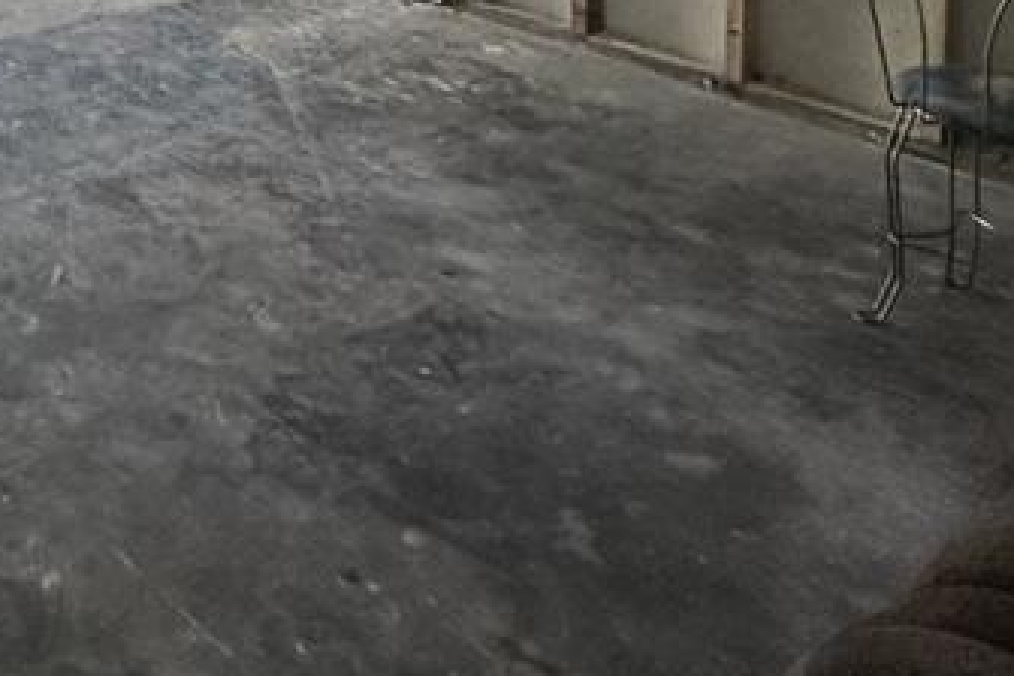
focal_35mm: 52
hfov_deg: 29.9
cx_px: -329
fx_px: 1465
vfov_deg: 19.7
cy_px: -522
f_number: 2.2
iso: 320
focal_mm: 2.22
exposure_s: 1/120
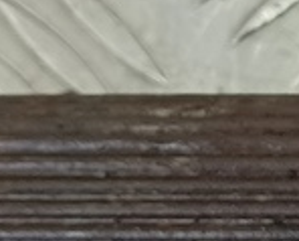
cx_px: 737
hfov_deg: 9.4
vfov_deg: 8.5
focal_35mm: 182
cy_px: 213
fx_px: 1614
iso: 150
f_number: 1.6
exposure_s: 1/50
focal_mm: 4.11
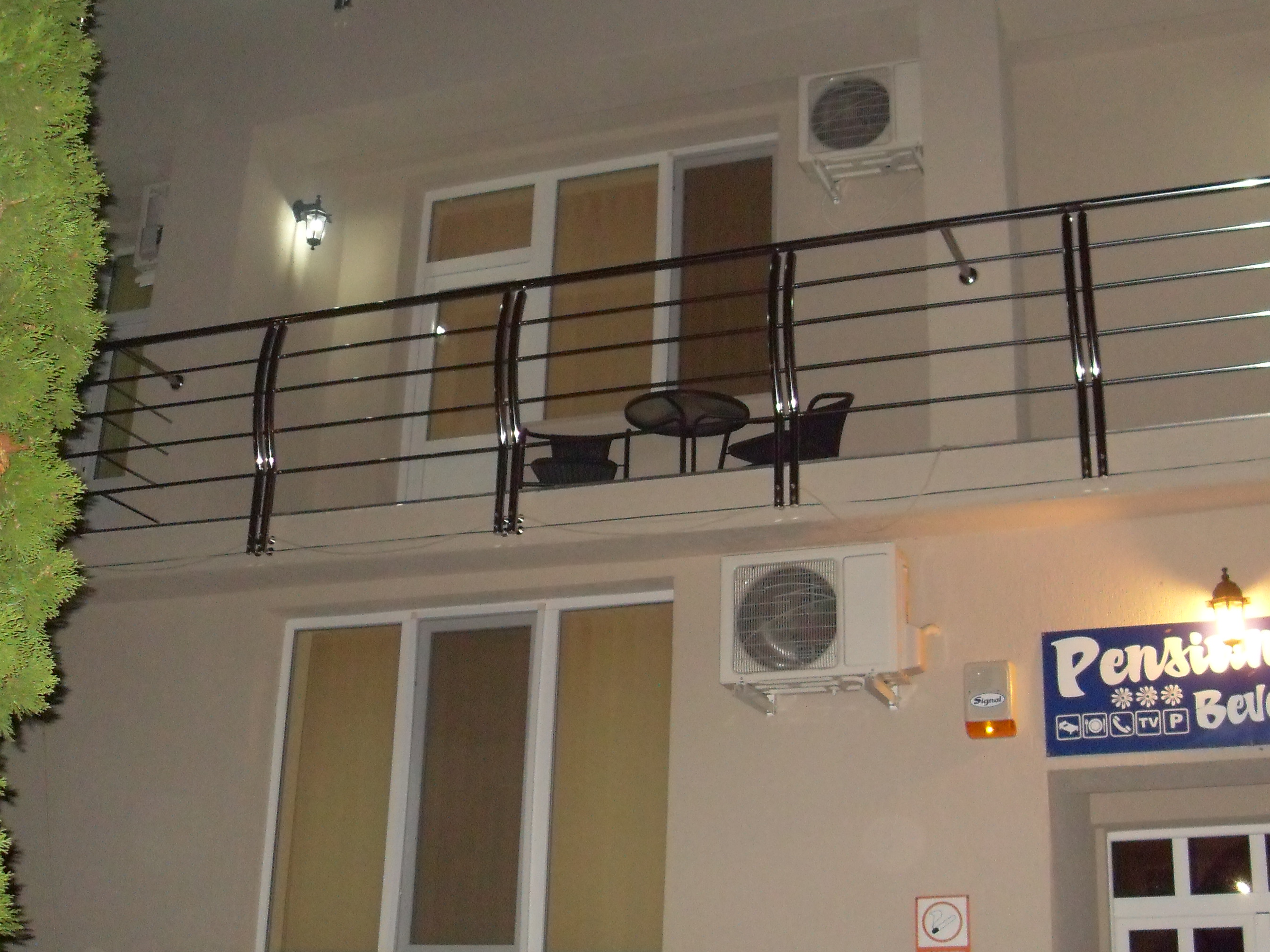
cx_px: 760
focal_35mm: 45
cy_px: 479
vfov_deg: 32.2
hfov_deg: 41.9
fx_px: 1651
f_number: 2.8
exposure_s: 1/45
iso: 400
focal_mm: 6.3
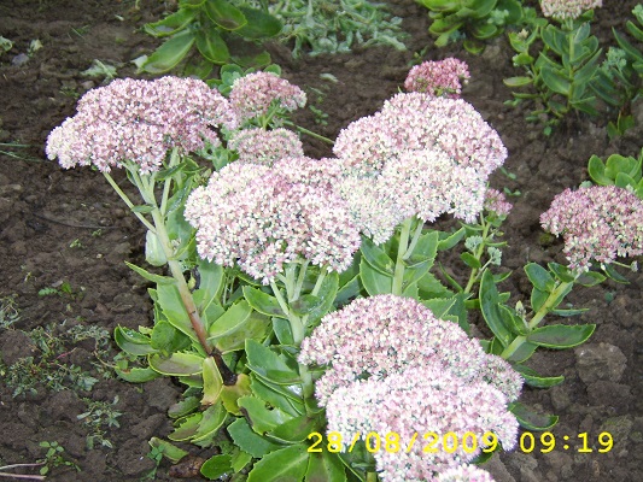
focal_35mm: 54
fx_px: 1003
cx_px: 322
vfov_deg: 27.0
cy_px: 241
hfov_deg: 35.5
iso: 71
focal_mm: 14.04
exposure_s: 1/60
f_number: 3.5
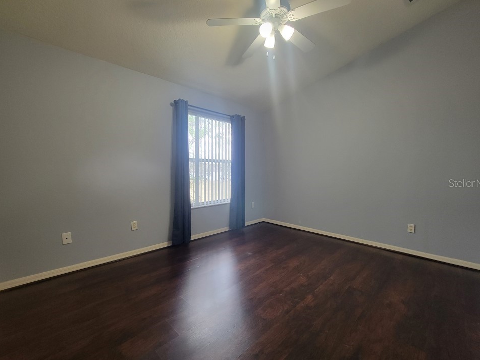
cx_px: 238
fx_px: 194
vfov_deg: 85.7
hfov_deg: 102.1
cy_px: 183
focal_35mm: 14
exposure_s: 1/60
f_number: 2.2
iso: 400
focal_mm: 2.2
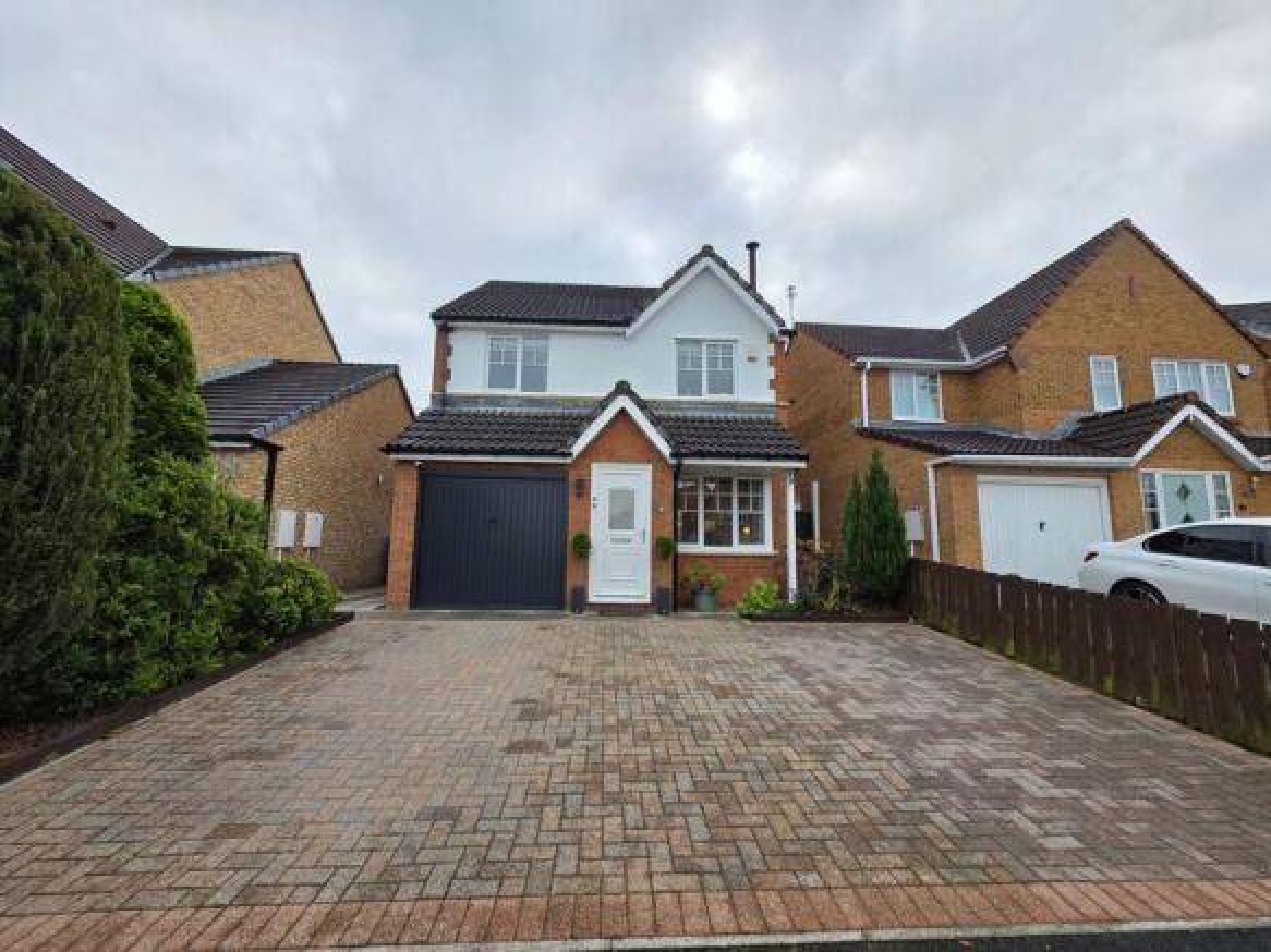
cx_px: 636
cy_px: 476
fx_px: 477
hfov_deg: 106.2
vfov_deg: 89.9
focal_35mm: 13
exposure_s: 1/243
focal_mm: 2.2
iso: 40
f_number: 1.9
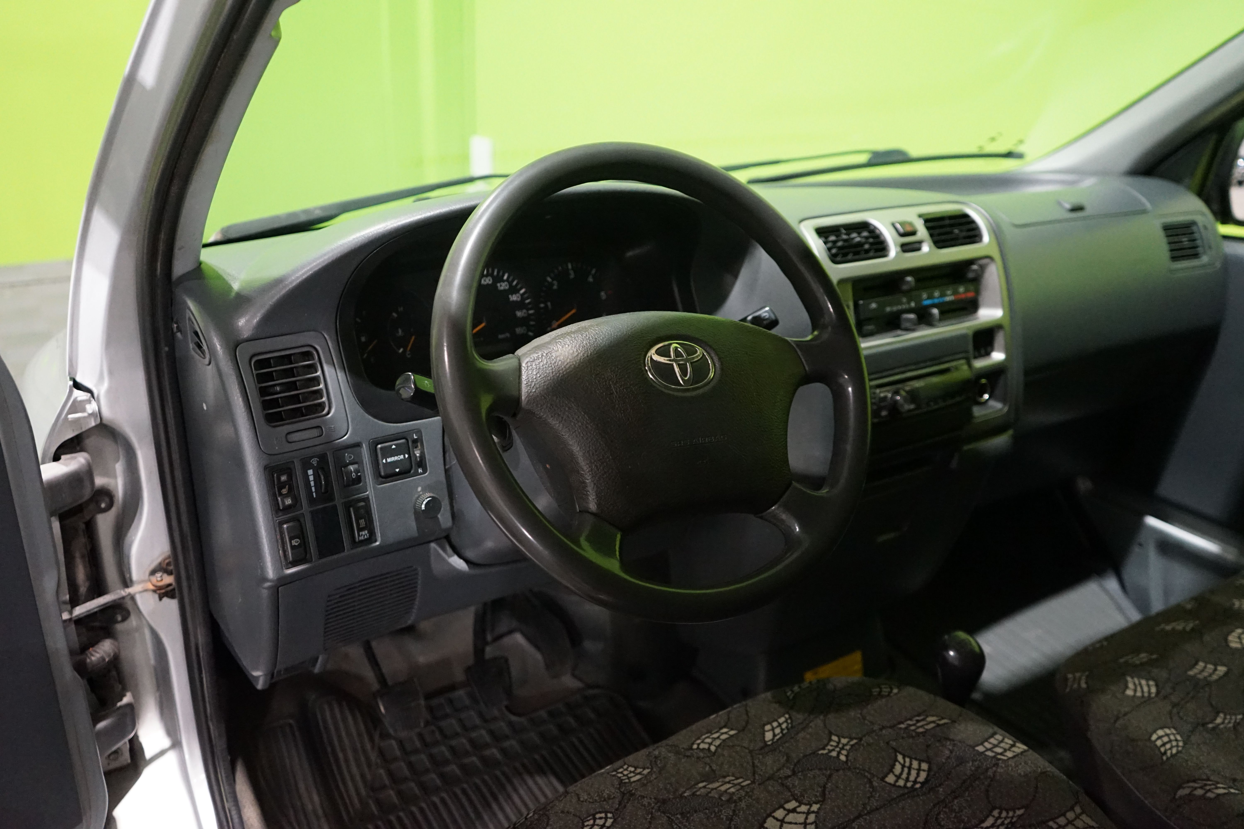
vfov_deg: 45.0
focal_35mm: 29
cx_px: 622
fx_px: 1002
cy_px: 414
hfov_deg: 63.7
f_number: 3.5
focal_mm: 29
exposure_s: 1/160
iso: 6400
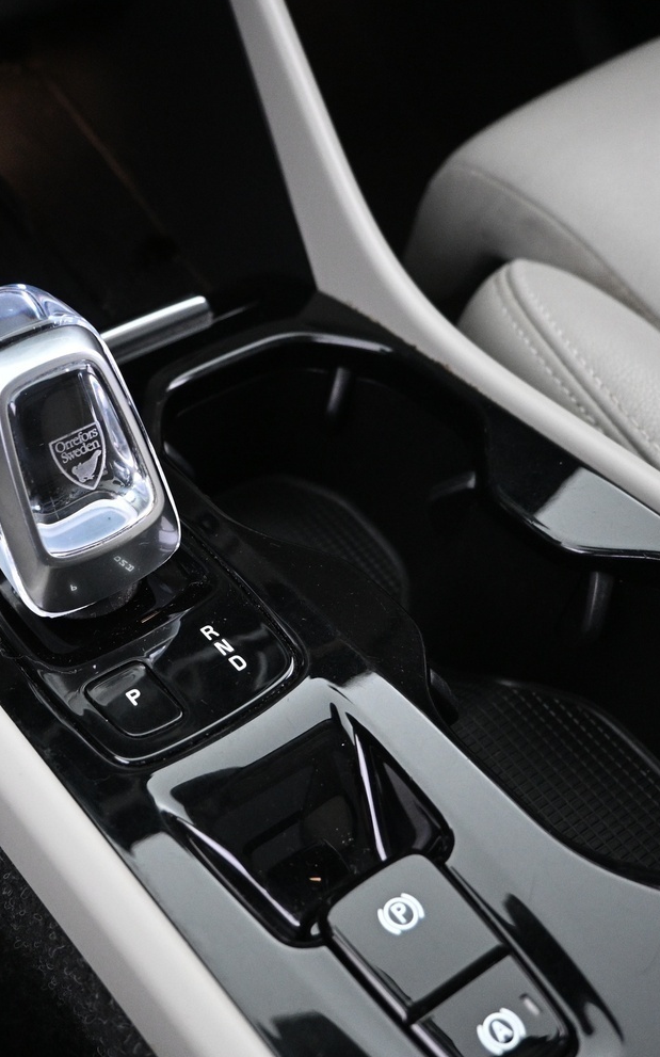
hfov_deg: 31.0
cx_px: 111
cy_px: 541
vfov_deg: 49.3
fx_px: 1152
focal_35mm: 40
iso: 1600
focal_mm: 16
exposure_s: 1/20
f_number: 3.5
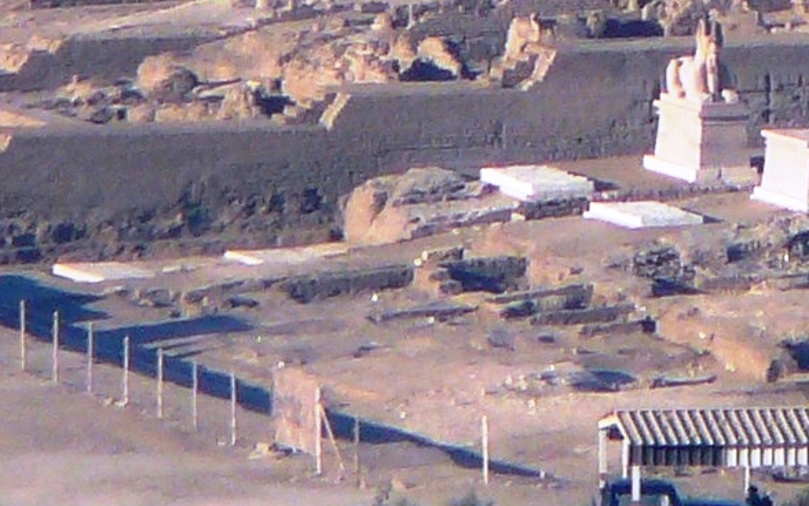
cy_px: -602
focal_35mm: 1614
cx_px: 842
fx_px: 35599
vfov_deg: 0.8
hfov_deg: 1.3
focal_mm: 52
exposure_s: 1/640
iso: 80
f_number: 4.2
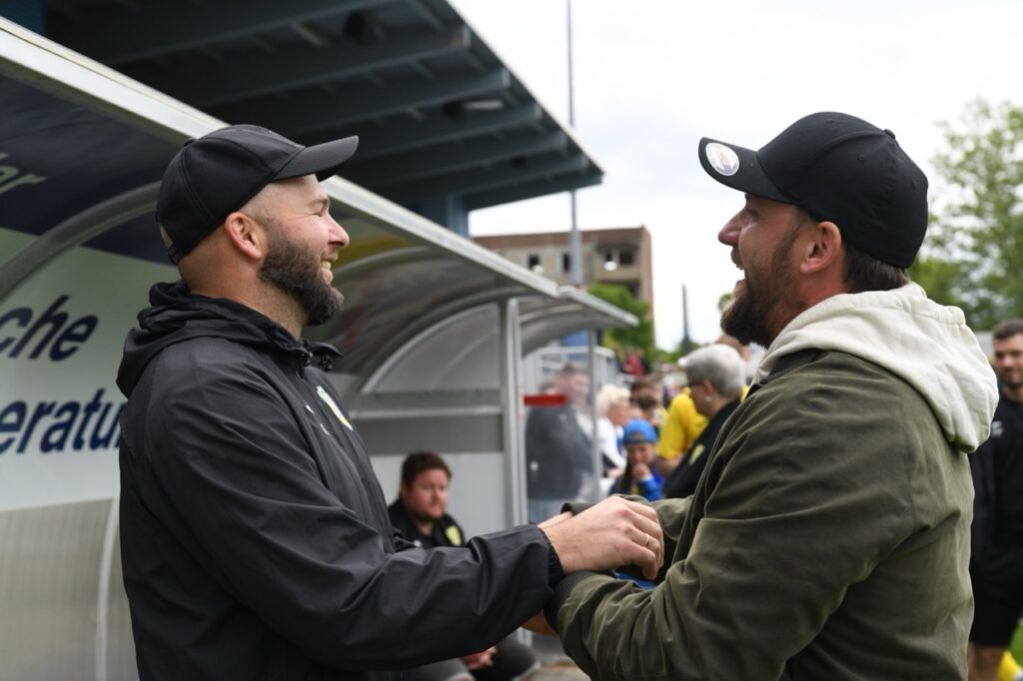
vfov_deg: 24.2
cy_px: 340
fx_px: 1591
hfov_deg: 35.7
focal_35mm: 56
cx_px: 512
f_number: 5
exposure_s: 1/1600
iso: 1250
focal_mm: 56
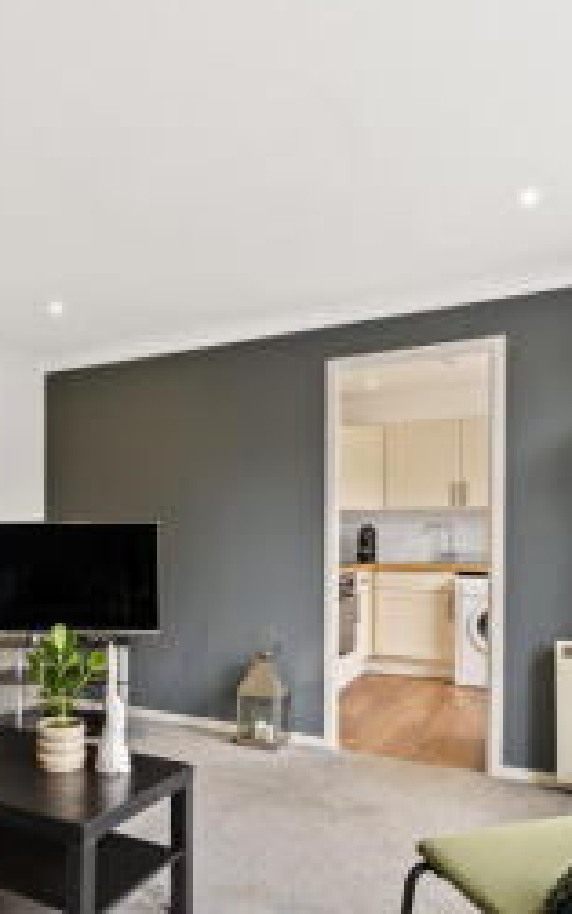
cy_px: 530
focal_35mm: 27
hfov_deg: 43.8
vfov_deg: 68.0
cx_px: 113
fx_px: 673
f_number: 16
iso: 200
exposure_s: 3
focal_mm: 14
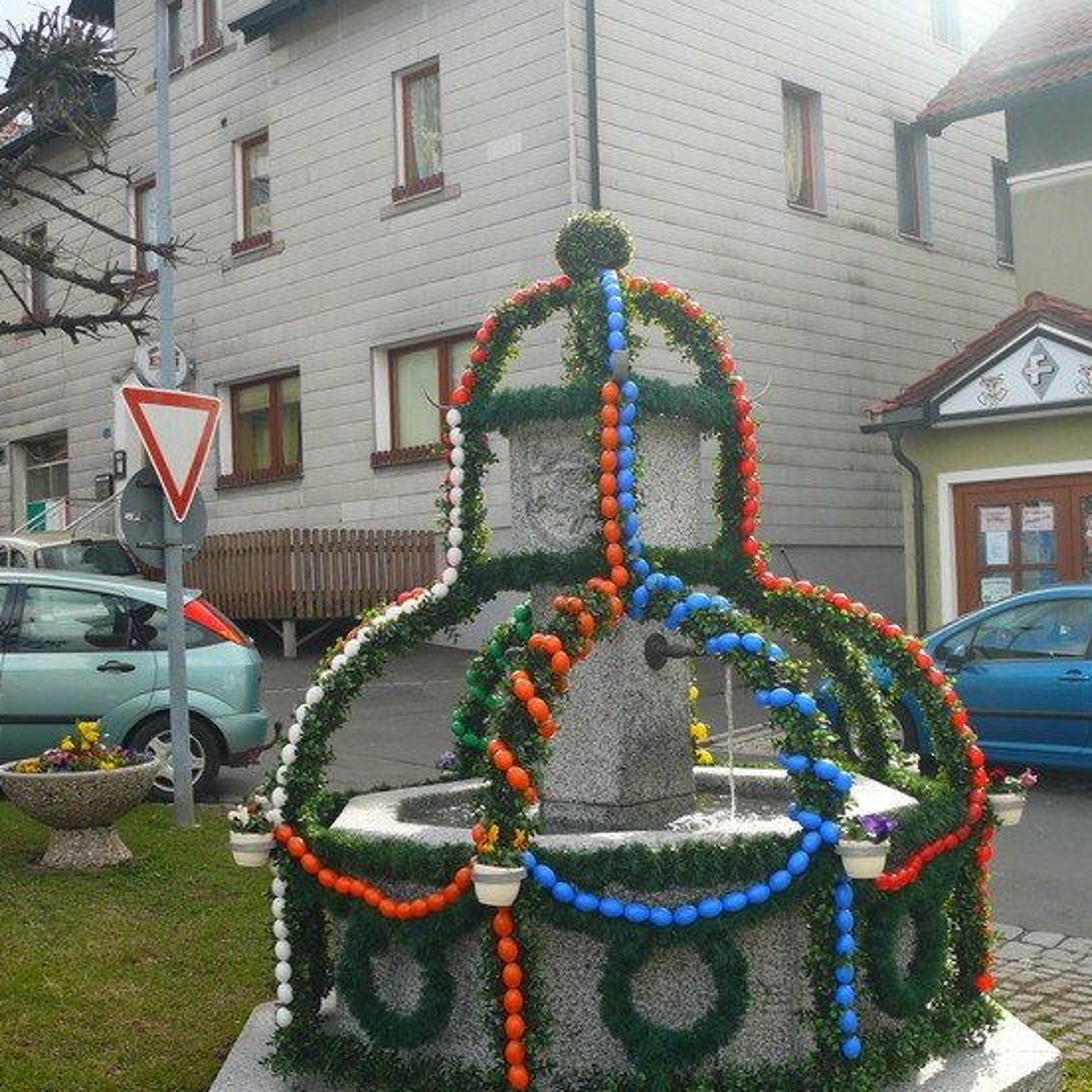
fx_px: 1499
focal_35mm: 42
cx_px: 544
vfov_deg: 40.0
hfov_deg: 40.0
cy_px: 617
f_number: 3.2
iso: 100
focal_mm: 7.4
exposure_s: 1/100
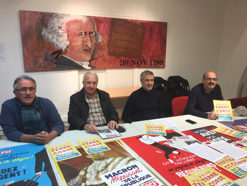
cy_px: 92
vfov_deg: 46.8
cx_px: 126
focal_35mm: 30
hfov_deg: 60.0
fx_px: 214
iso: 50
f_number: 2.2
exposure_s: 1/33
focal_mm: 4.15
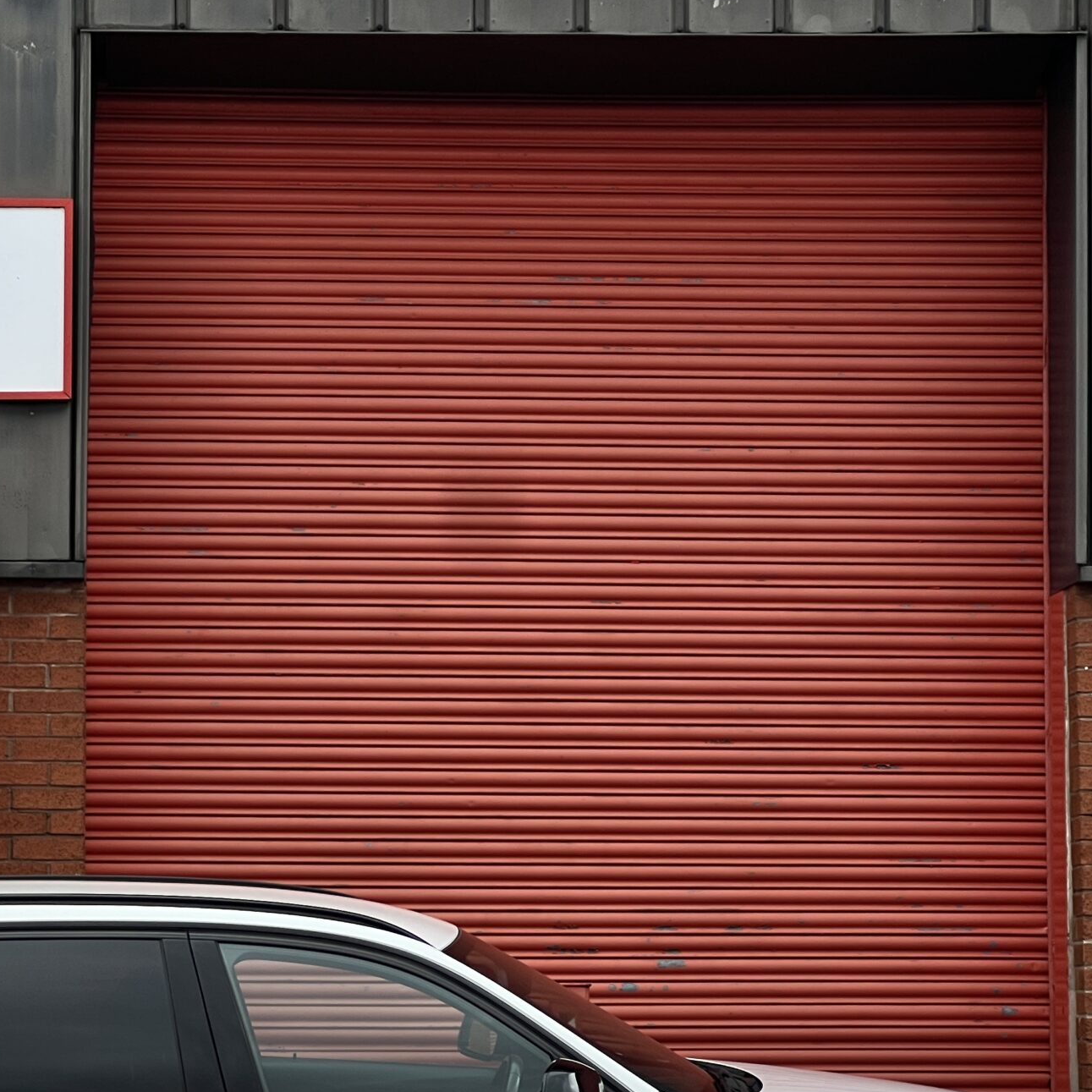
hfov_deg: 12.9
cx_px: 304
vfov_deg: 12.9
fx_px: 4818
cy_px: 735
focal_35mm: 135
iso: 32
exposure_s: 1/356
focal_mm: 9
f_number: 2.8
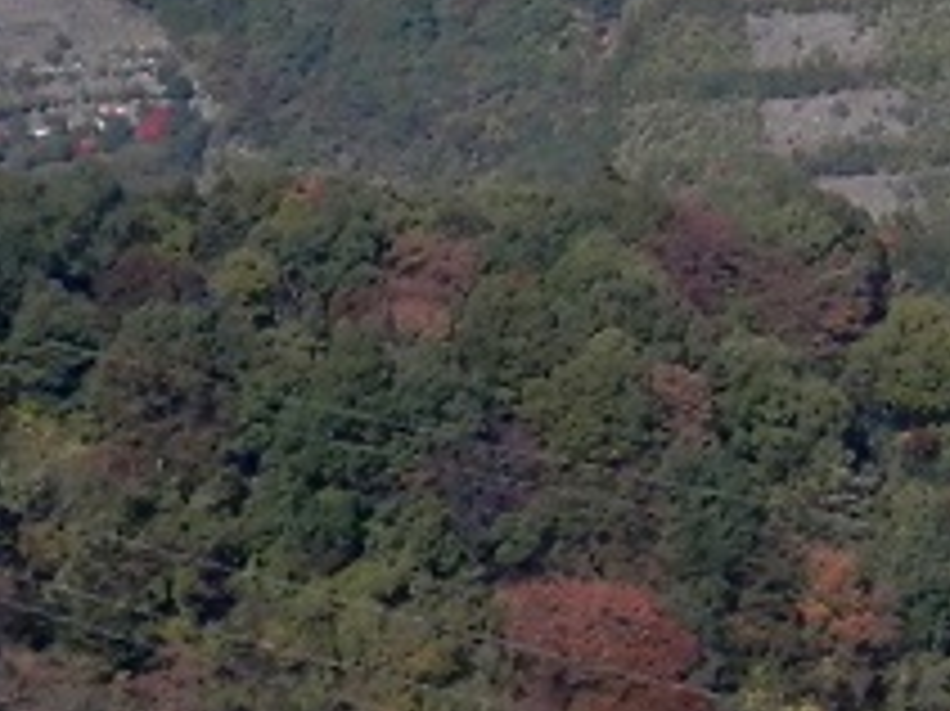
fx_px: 9710
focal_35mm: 354
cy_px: -216
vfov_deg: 4.2
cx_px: 1693
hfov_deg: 5.5
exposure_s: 1/125
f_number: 12.7
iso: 100
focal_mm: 13.1
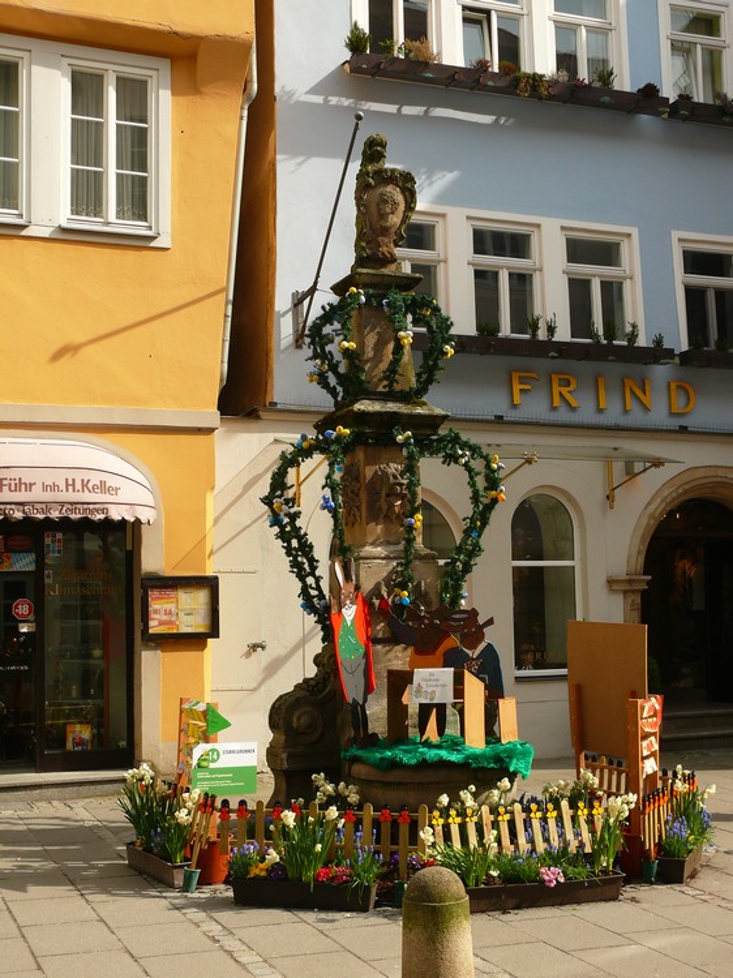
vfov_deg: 40.4
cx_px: 366
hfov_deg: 30.9
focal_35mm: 47
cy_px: 489
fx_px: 1328
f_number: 4
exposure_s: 1/160
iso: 100
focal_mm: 9.9
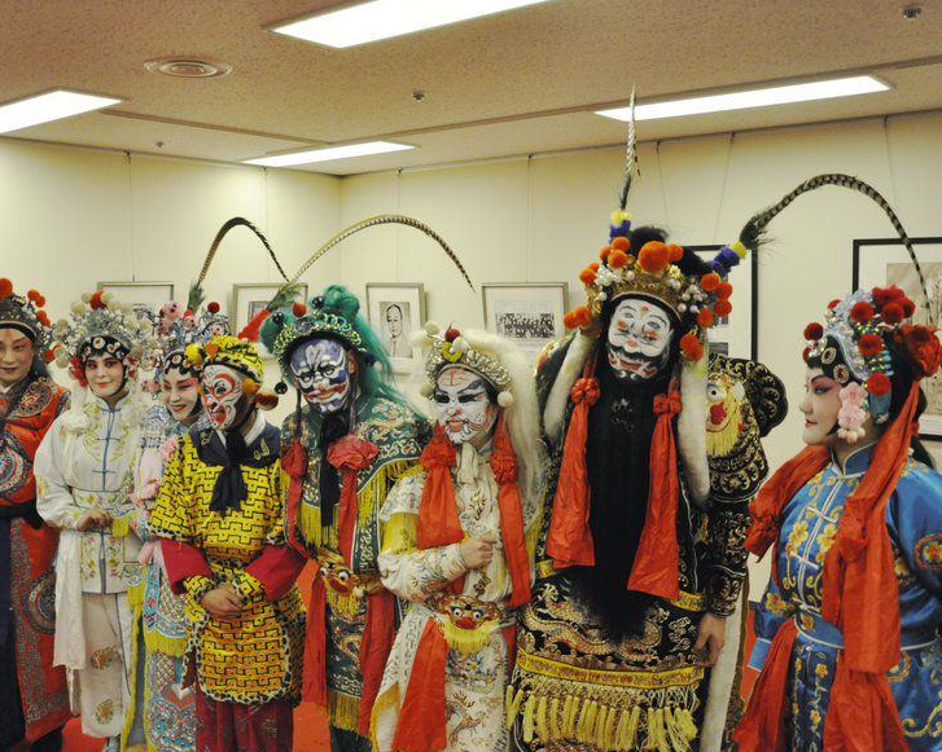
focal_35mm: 37
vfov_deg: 40.5
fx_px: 1019
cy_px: 377
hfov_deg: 49.5
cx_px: 425
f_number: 4
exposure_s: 1/250
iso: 1250
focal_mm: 21
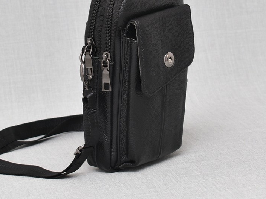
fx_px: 845
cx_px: 129
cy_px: 71
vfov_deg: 13.4
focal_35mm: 110
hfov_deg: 17.9
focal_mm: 42
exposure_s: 1/60
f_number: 5.6
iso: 100
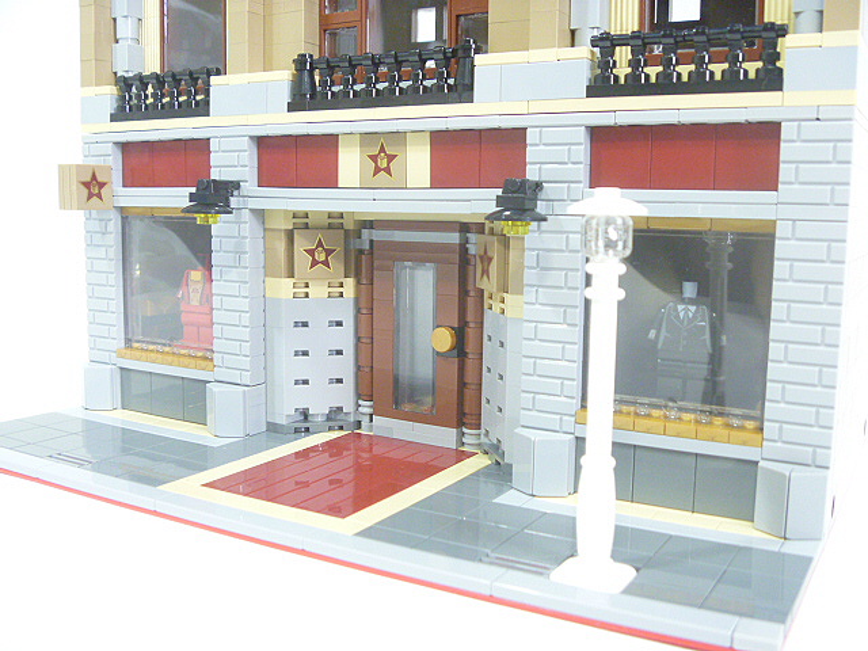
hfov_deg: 52.6
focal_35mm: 35
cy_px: 326
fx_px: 878
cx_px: 434
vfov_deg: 40.7
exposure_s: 1/13
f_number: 3.5
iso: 400
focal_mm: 6.3
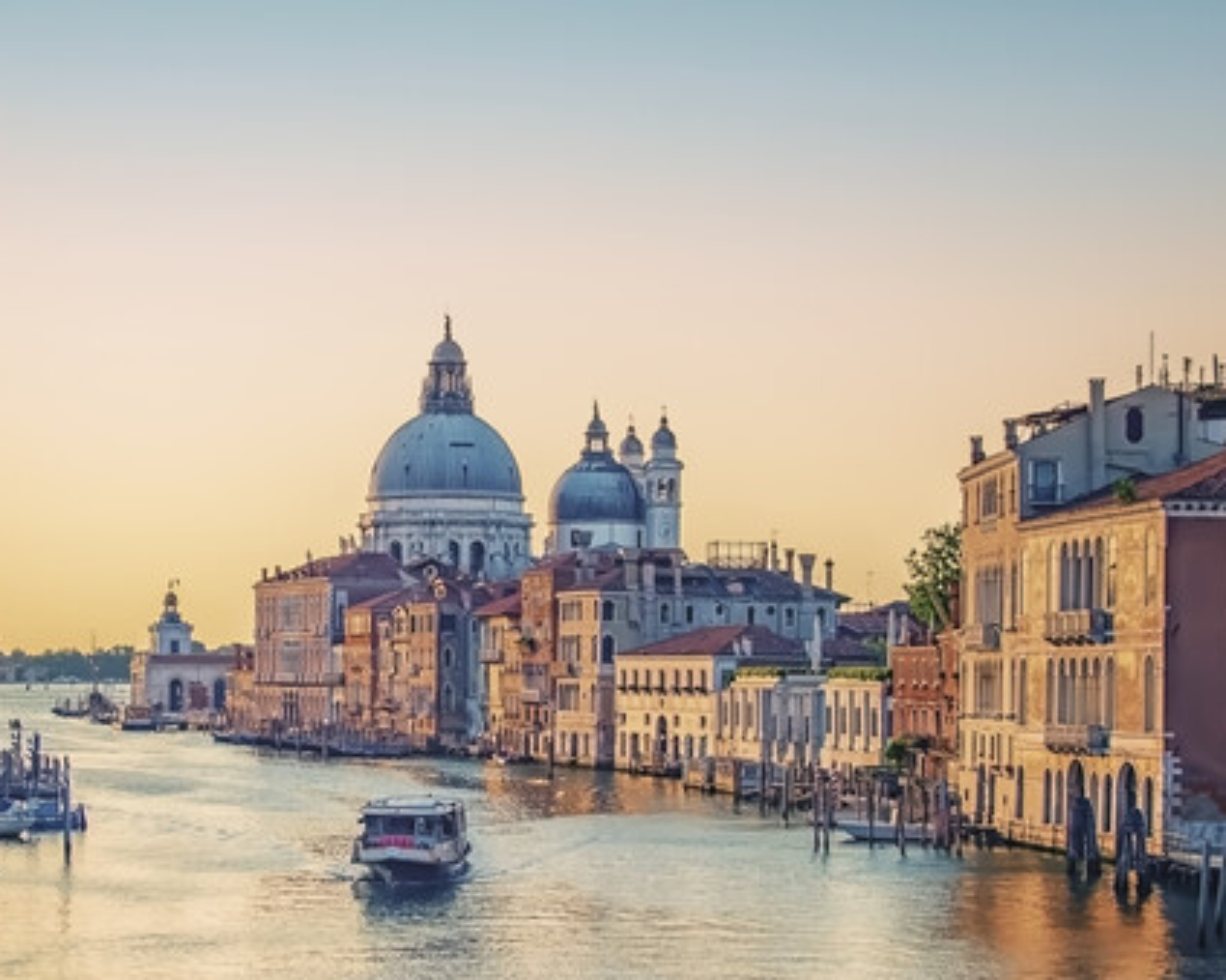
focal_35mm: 75
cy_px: 593
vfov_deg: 20.4
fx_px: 2720
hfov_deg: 25.2
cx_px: 377
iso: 64
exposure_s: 1/160
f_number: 6.3
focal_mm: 45
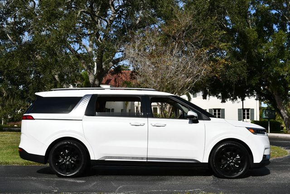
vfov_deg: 27.0
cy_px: 97
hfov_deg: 39.6
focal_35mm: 50
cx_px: 145
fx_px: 403
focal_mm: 25
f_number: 10
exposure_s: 1/400
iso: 100
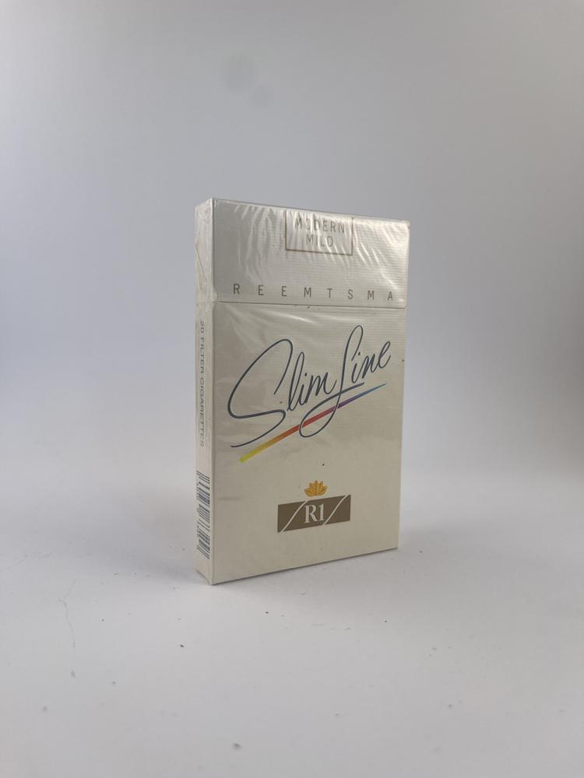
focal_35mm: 26
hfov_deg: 53.1
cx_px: 292
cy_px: 389
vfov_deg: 67.3
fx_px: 585
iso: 40
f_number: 1.6
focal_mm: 5.1
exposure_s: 1/161
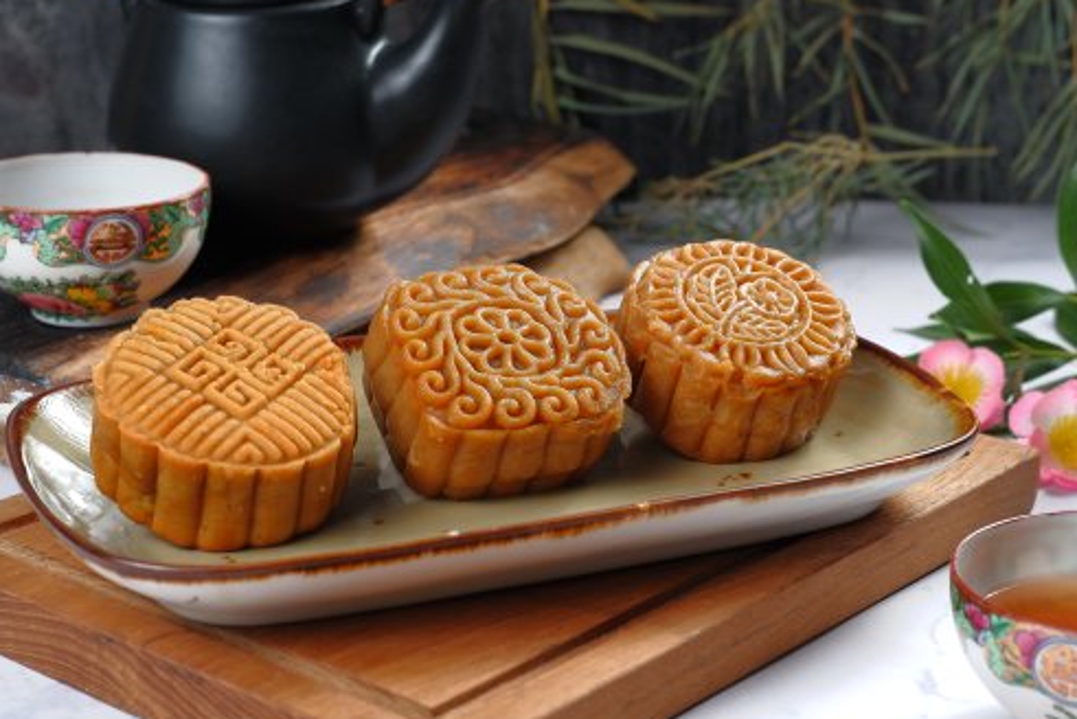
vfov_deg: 20.6
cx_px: 529
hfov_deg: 30.5
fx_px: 1976
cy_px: 425
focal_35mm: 66
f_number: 6.4
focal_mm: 35
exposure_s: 1/160
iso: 100
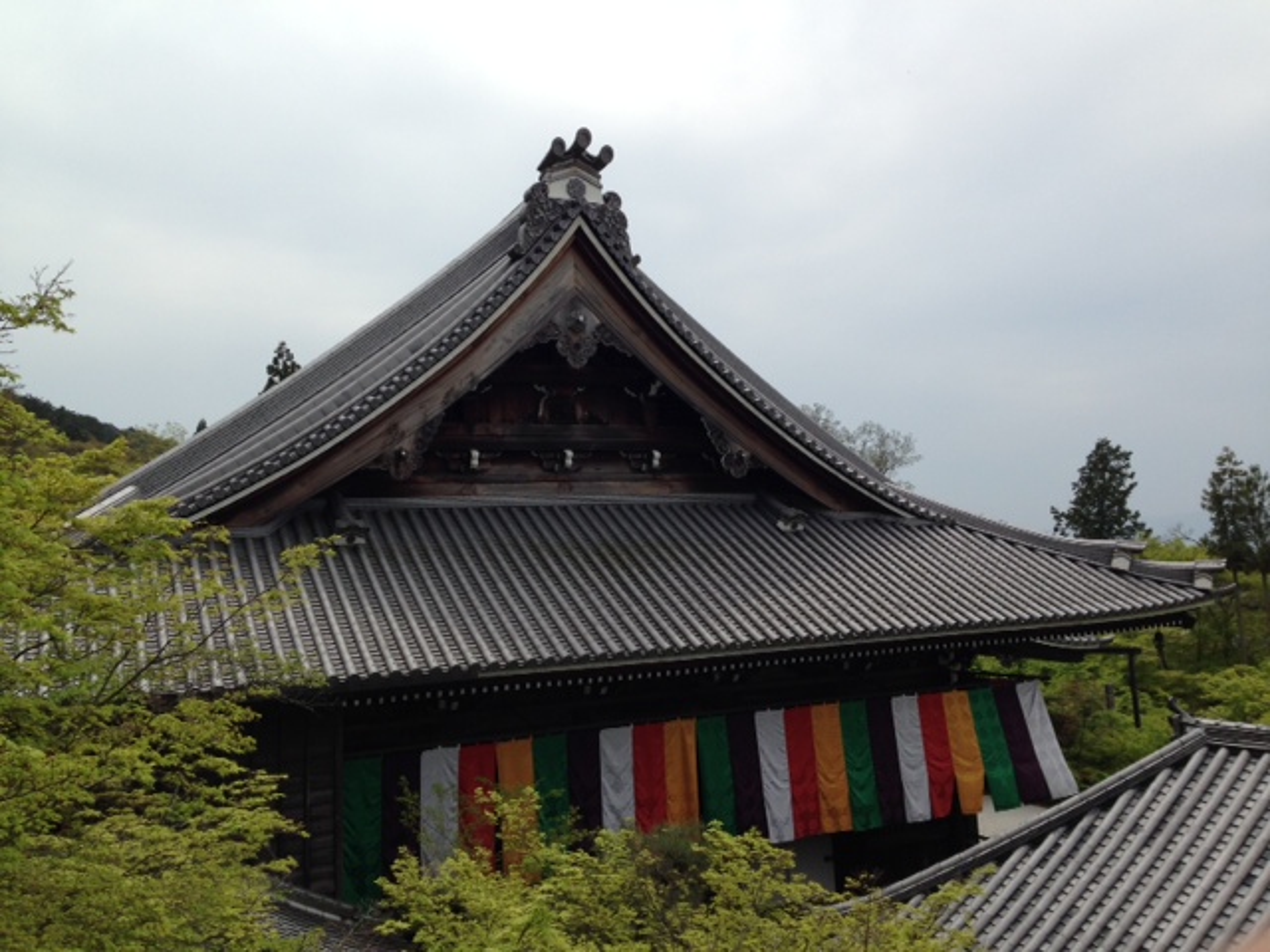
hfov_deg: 55.4
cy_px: 476
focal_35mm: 33
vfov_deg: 42.9
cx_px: 635
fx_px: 1211
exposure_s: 1/1938
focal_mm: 4.12
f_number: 2.4
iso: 50
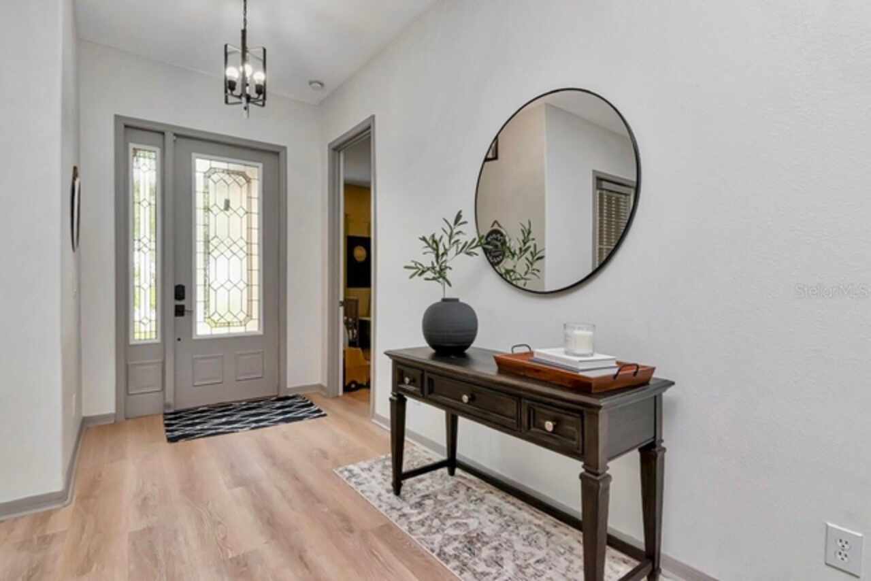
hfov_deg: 95.0
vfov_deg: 72.1
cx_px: 436
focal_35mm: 16
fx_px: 399
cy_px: 290
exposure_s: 1/40
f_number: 14
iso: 1000
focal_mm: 11
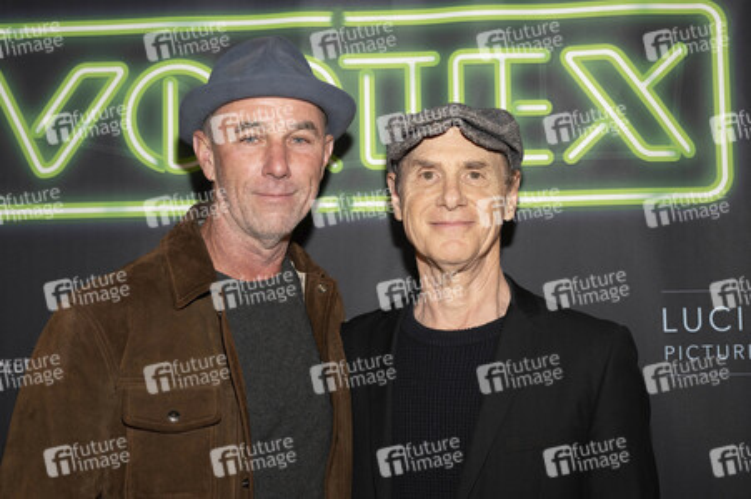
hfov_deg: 39.6
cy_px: 250
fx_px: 1042
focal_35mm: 50
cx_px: 376
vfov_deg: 27.0
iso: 800
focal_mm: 50
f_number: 5.6
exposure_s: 1/200
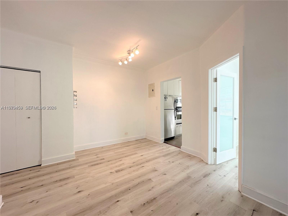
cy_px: 108
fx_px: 116
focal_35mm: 14
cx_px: 144
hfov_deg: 102.1
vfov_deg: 85.7
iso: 80
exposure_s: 1/120
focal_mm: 2.22
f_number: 2.2
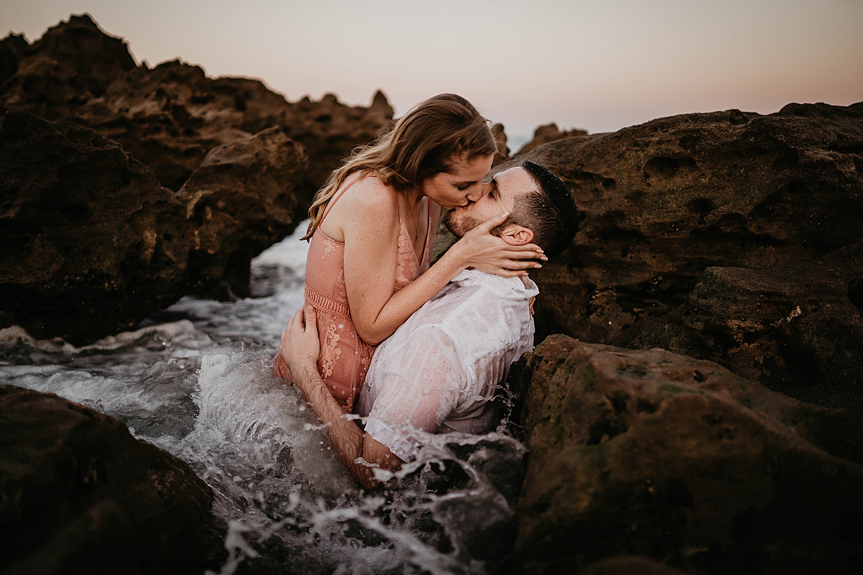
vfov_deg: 36.9
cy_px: 284
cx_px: 420
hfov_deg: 53.1
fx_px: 863
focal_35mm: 36
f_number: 1.4
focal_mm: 35
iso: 160
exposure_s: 1/800
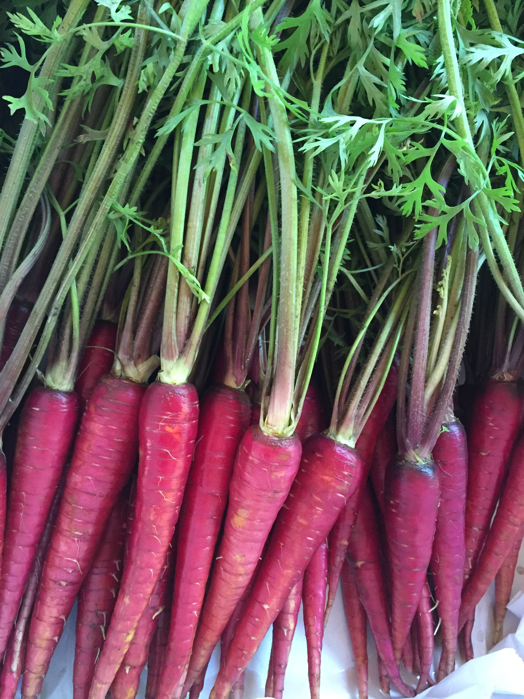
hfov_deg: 48.2
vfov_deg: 61.7
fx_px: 585
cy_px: 350
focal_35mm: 29
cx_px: 262
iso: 250
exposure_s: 1/24
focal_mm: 4.15
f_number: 2.2
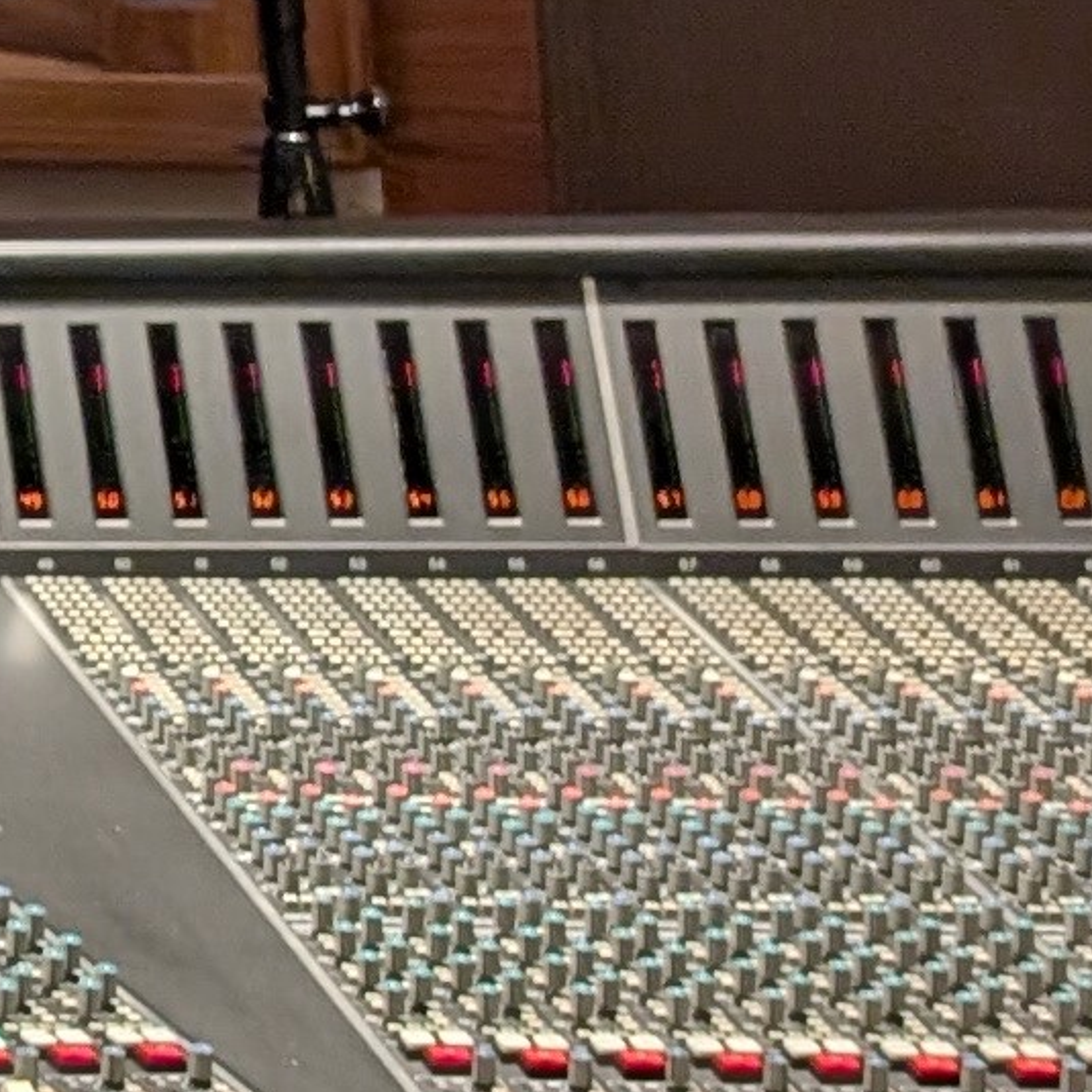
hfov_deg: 8.0
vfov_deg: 10.2
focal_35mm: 162
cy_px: -857
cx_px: -2890
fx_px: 5782
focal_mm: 6.9
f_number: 1.68
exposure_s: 1/42.2
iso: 170
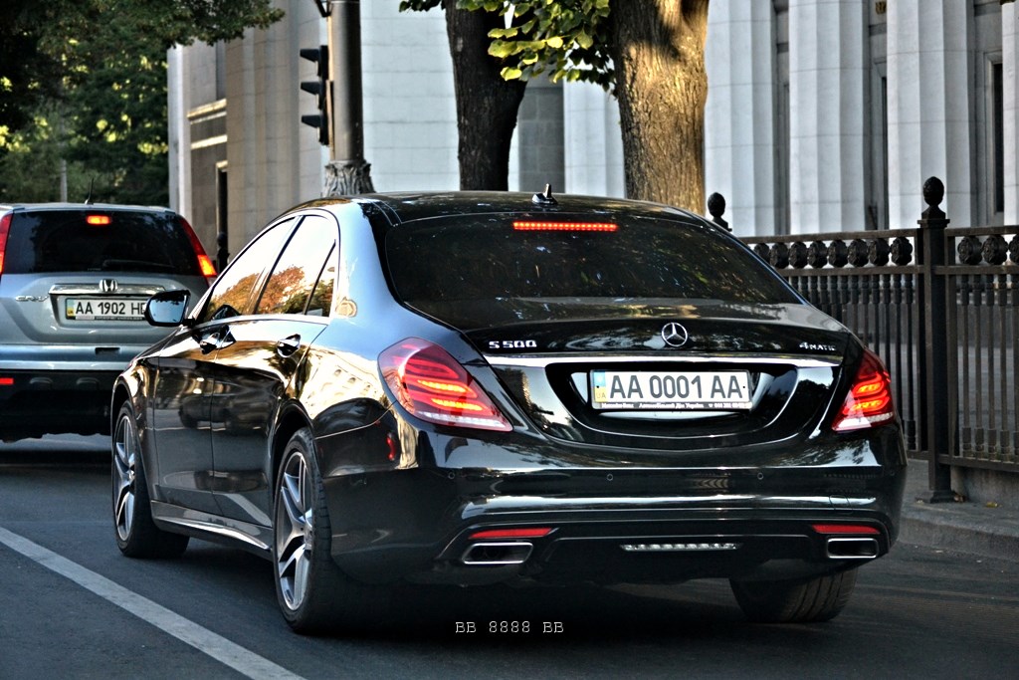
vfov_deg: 13.0
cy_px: 340
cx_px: 510
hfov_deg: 19.5
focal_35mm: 105
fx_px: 2972
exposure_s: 1/500
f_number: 4.2
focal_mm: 70
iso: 1250
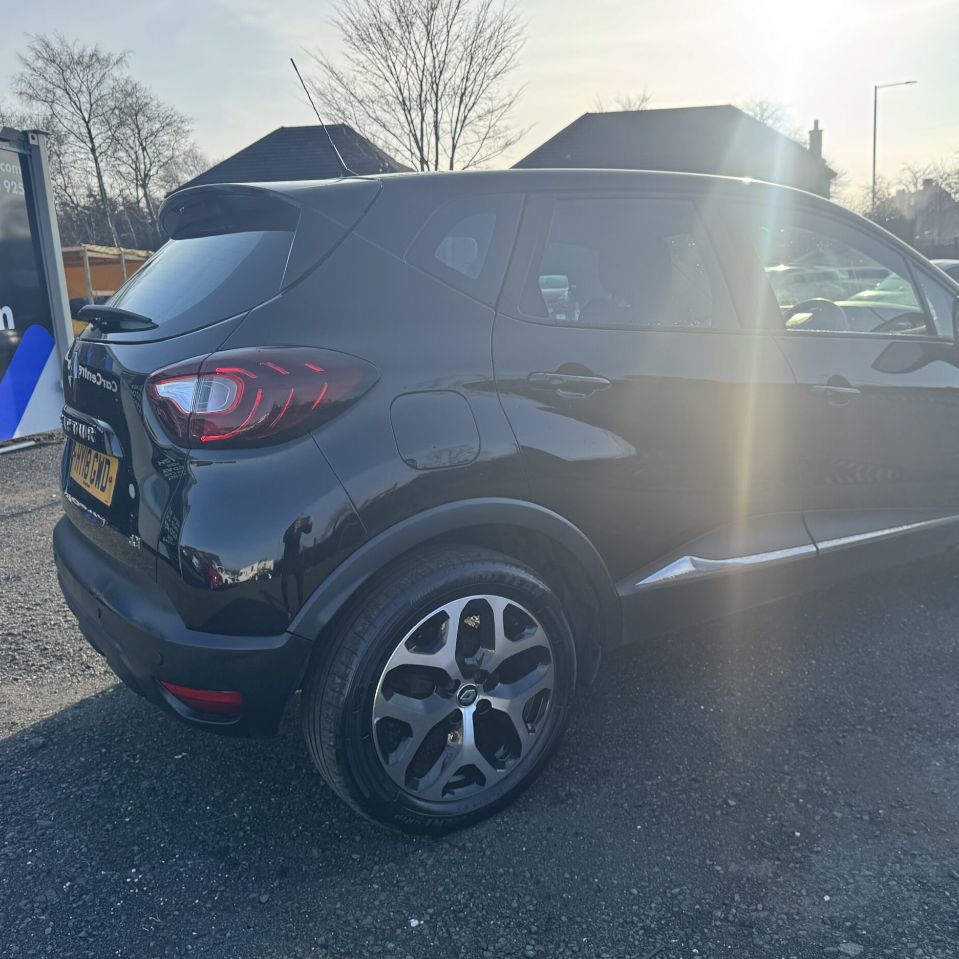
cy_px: 472
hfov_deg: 55.1
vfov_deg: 55.6
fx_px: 909
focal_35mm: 29
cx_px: 588
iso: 80
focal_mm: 6.76
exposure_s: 1/1923
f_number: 1.78
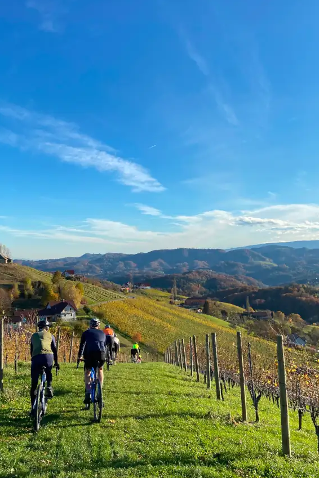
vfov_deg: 55.6
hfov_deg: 38.5
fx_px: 452
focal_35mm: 34
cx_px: 112
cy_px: 207
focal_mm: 4.25
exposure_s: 1/2463
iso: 32
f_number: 1.8
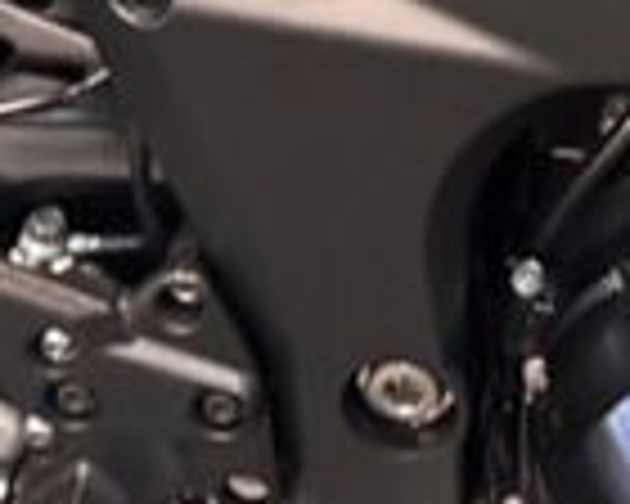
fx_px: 1995
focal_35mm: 107
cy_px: -400
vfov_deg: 13.0
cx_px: 634
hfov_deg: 17.5
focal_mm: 6.76
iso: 640
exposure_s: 1/33
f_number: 1.78
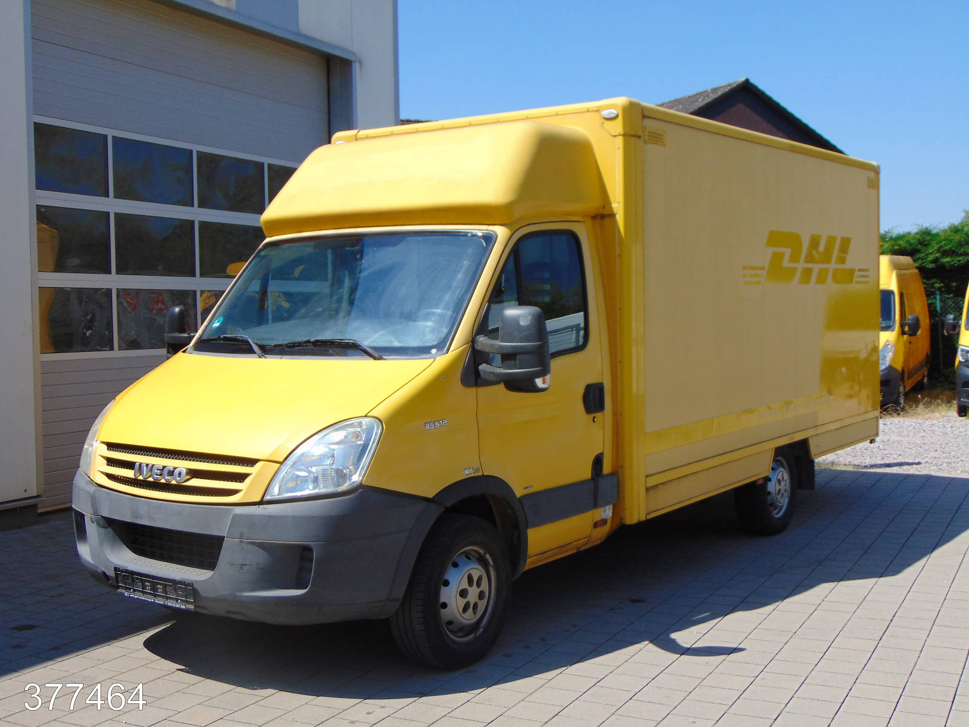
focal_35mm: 42
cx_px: 484
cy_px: 364
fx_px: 1176
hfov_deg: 44.8
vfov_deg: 34.3
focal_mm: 7.6
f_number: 3.3
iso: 80
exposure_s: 1/800
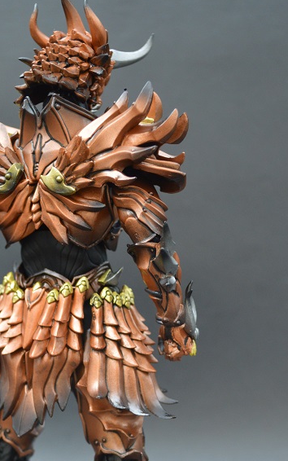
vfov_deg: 27.9
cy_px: 333
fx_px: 916
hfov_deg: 17.7
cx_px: 68
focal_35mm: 73
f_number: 4.5
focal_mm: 30
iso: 800
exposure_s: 1/5
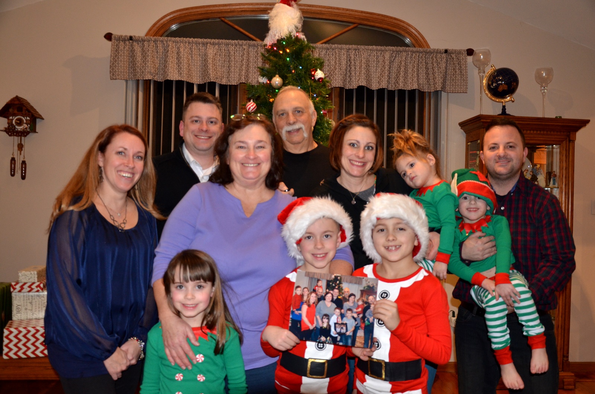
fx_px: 519
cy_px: 197
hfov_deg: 59.6
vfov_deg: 41.5
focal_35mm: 32
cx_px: 298
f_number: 3.8
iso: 800
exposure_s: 1/60
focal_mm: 21
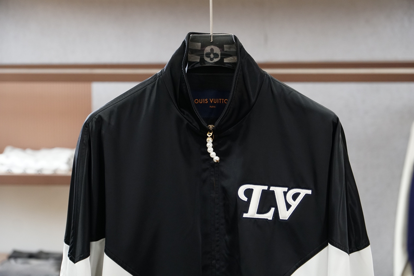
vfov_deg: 14.7
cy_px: 138
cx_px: 207
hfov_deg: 21.9
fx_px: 1069
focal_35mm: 93
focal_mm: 62
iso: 1250
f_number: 4
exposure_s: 1/125
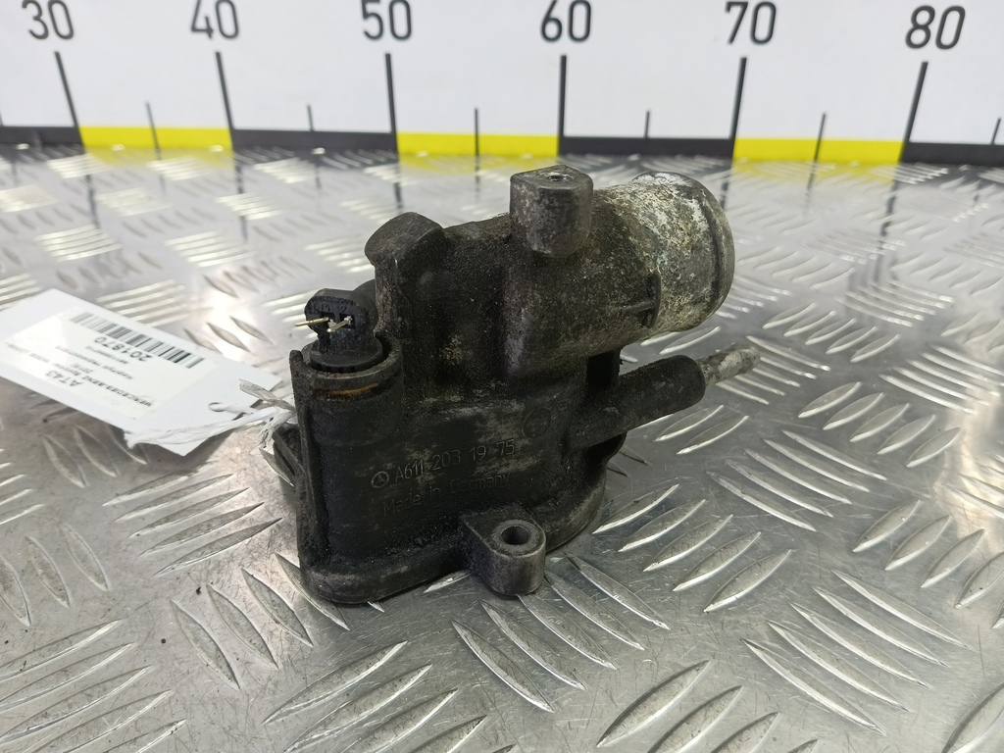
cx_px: 502
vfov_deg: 58.9
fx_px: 667
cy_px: 376
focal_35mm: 23
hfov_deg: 73.9
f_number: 1.6
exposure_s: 1/50
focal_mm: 4.11
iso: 145
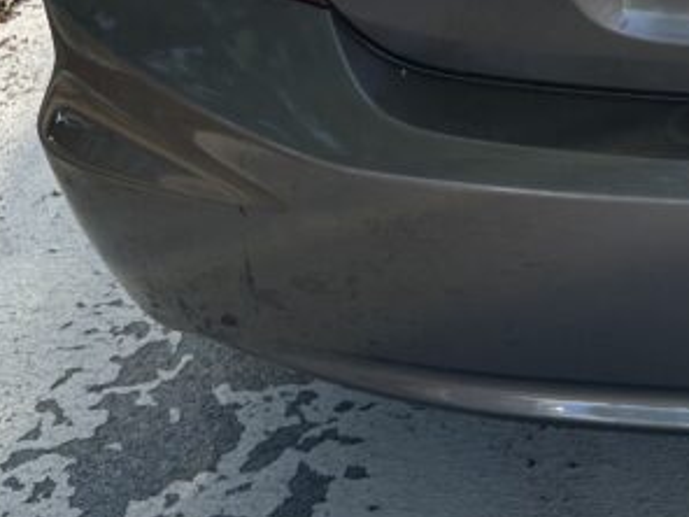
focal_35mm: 83
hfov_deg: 21.2
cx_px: 910
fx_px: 1652
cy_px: -119
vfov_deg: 16.9
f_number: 1.78
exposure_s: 1/1241
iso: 80
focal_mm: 6.86
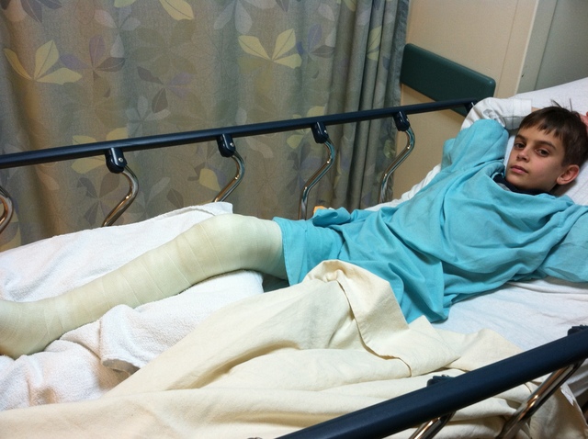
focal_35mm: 35
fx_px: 594
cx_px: 294
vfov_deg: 40.6
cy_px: 220
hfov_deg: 52.7
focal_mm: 3.85
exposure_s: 1/17
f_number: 2.8
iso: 80
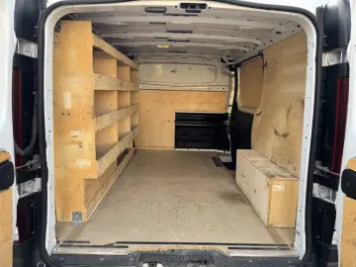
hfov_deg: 71.6
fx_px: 247
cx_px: 178
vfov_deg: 56.8
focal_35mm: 24
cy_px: 134
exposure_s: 1/239
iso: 64
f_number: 1.78
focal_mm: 6.76
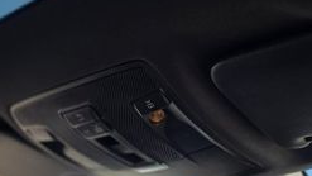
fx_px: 538
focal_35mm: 65
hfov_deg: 32.2
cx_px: 117
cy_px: 68
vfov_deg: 18.5
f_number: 1.7
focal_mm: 6.3
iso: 80
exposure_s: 1/2157
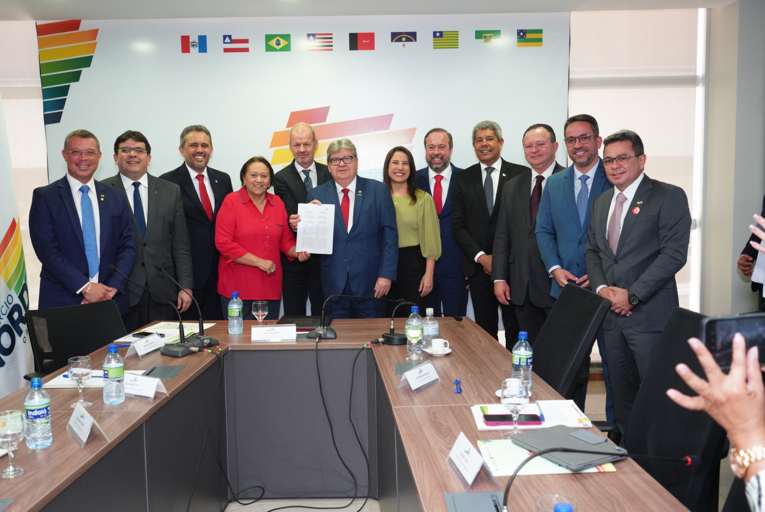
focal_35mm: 35
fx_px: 744
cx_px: 382
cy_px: 256
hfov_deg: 54.4
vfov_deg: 37.9
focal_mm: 35
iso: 6400
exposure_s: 1/160
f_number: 5
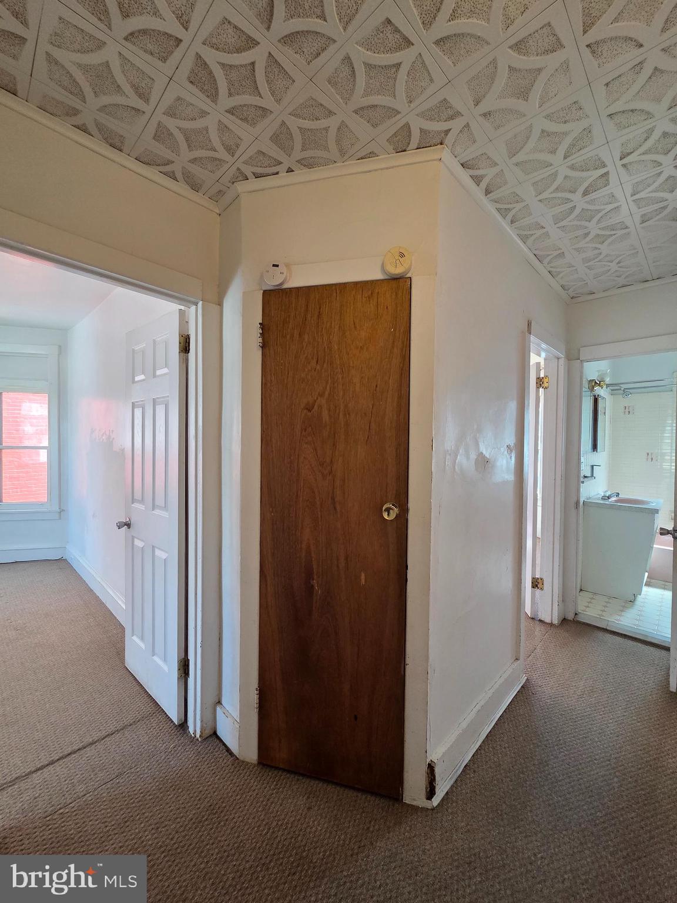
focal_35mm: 13
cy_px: 452
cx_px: 338
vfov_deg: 106.2
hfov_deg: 89.9
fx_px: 339
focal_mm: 2.2
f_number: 2.2
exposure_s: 1/120
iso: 200
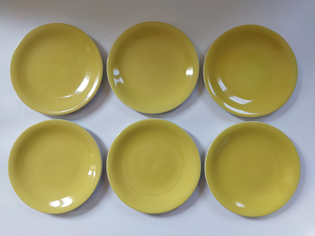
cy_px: 118
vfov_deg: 51.4
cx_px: 158
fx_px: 246
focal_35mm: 27
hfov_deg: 65.3
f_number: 1.79
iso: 100
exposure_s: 1/119
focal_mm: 4.71
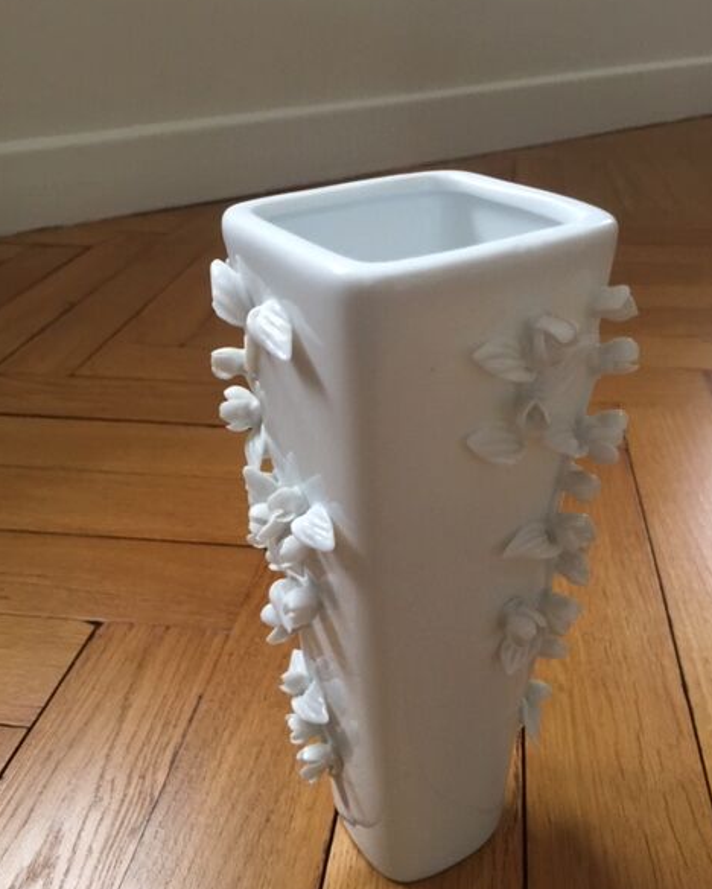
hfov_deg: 47.2
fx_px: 816
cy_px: 464
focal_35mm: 31
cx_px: 358
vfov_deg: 57.1
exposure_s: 1/17
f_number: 2.2
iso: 125
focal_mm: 4.15
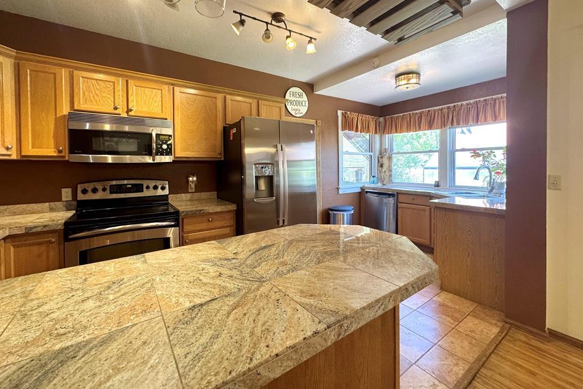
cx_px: 284
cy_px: 172
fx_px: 243
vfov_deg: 77.0
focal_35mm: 15
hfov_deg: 100.4
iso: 250
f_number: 2.2
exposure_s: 1/60
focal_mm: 2.22
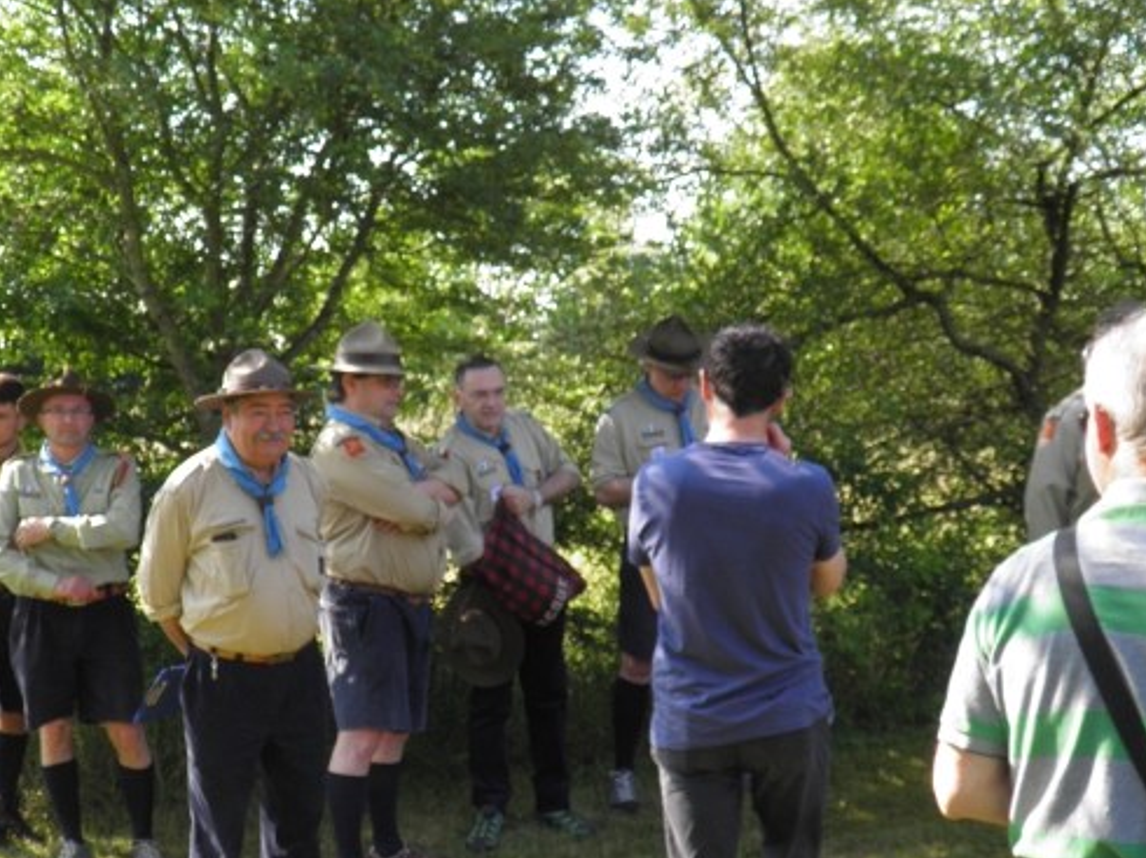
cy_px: 418
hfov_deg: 38.7
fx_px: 1621
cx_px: 447
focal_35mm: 49
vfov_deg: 29.6
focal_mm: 5.5
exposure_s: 1/160
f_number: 3
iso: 50
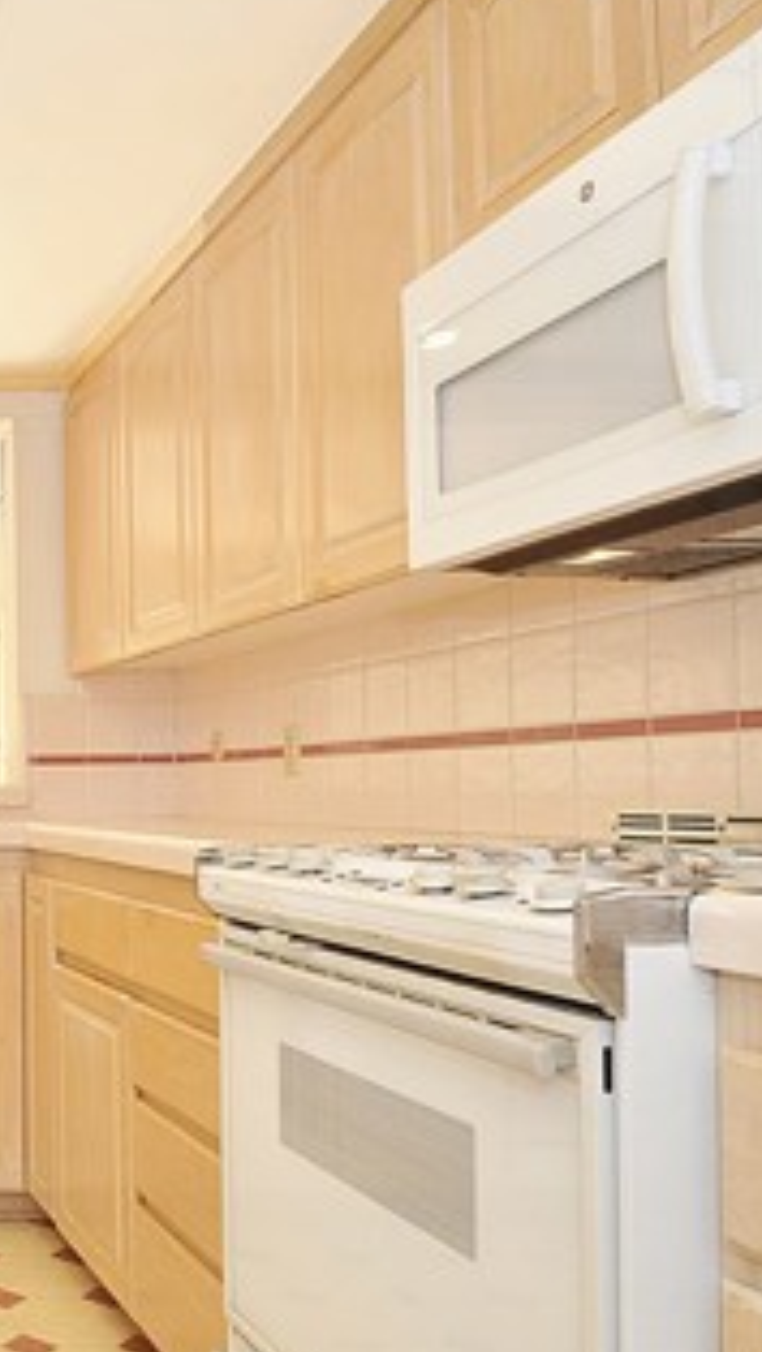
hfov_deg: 26.8
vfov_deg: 61.0
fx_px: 1148
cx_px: -366
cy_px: 713
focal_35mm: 32
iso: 320
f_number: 9
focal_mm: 10
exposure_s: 1/20
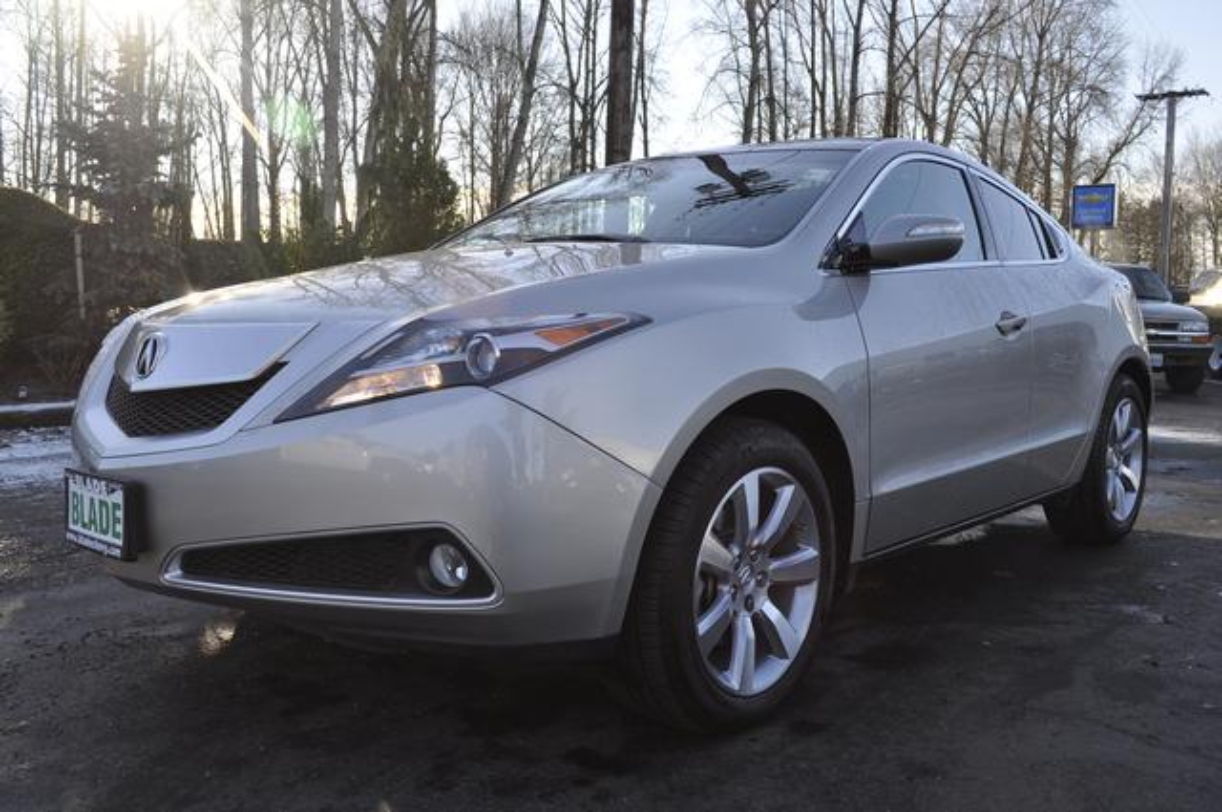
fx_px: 1119
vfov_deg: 39.9
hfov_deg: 57.3
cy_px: 406
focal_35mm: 33
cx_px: 611
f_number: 6.3
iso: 200
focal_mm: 22
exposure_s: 1/160
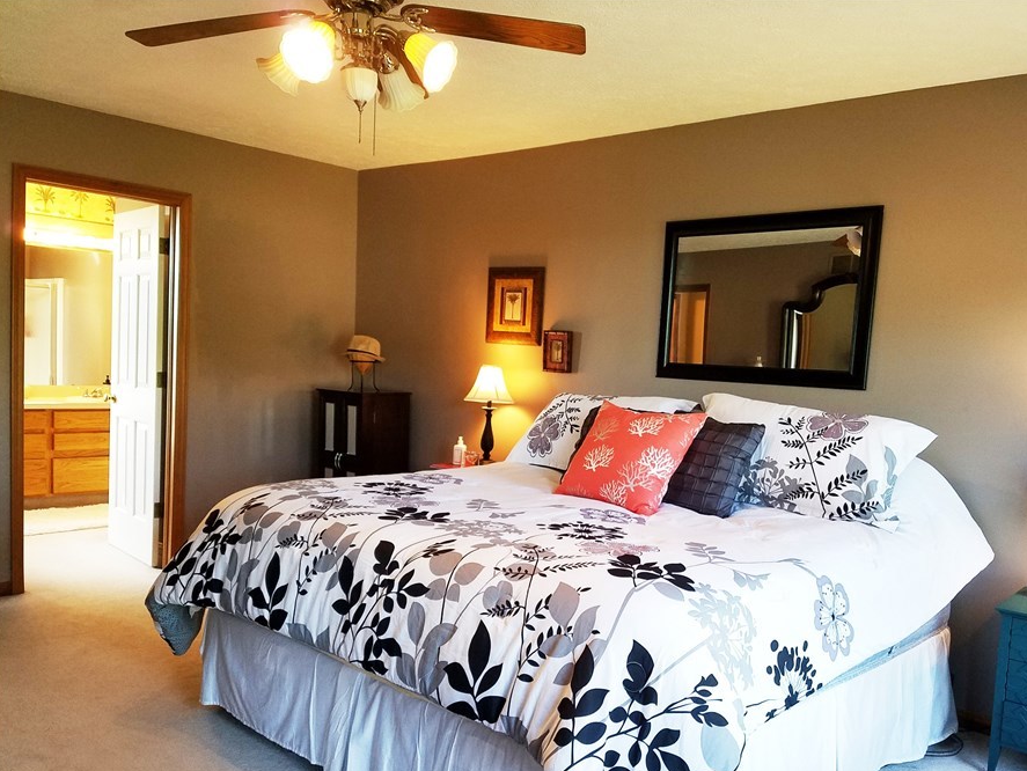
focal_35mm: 30
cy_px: 442
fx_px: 890
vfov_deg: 46.7
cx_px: 586
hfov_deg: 59.7
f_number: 1.7
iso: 160
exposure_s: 1/60
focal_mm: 4.2
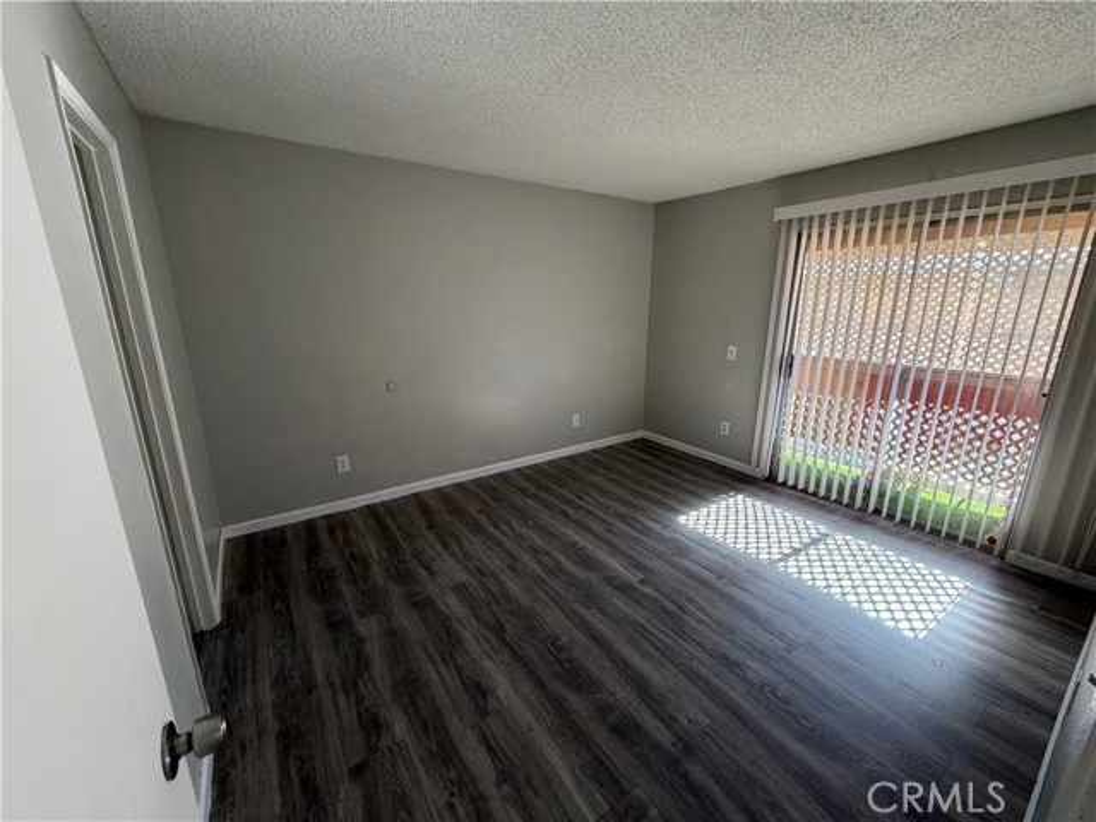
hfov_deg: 102.1
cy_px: 411
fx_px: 443
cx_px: 548
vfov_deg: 85.7
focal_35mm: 14
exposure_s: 1/121
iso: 200
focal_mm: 2.22
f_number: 2.2
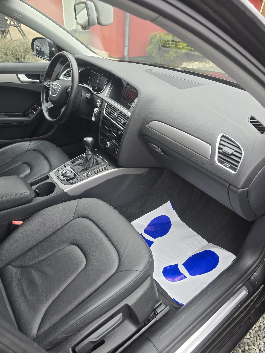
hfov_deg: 58.9
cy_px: 176
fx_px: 235
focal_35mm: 23
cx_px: 132
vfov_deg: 73.9
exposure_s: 1/180
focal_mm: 6.3
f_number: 1.7
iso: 100
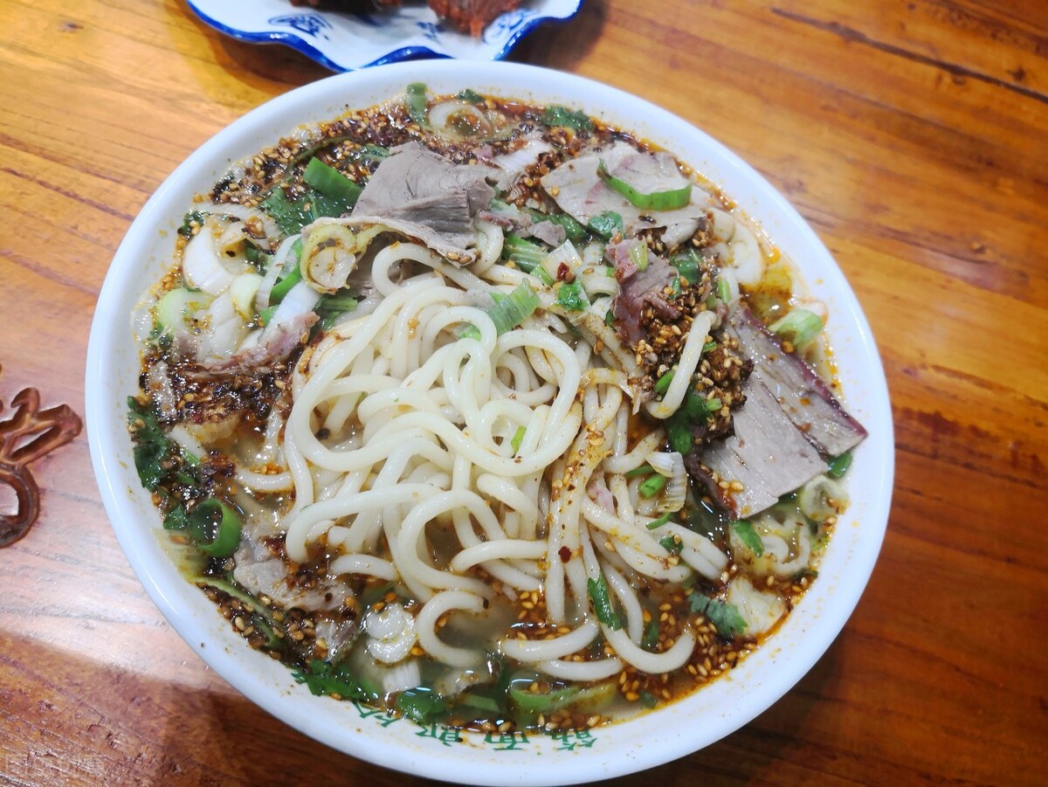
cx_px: 524
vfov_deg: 51.4
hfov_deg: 65.3
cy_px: 394
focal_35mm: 27
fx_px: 818
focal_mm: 3.95
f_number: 1.6
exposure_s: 1/50
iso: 100
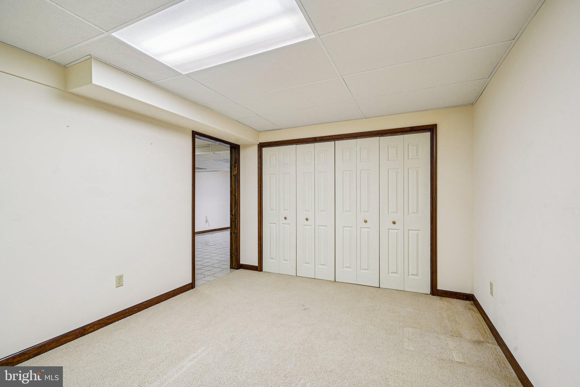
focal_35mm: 15
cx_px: 290
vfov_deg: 77.3
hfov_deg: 100.4
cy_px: 194
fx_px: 242
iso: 400
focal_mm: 15
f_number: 8
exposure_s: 1/10
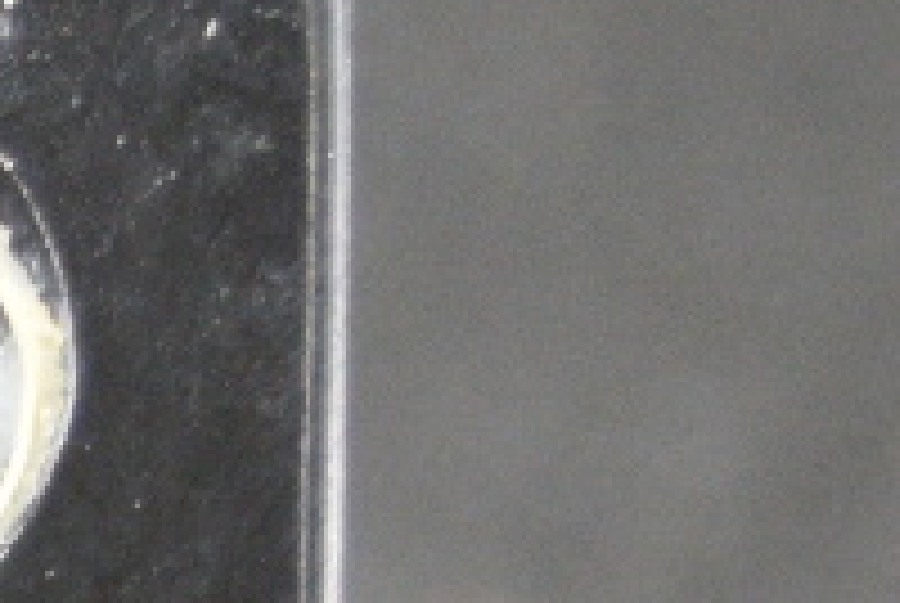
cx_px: -2124
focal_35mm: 479
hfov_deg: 4.1
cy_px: 2153
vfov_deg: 2.8
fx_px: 11993
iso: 1250
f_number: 4.8
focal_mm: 40
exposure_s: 1/125
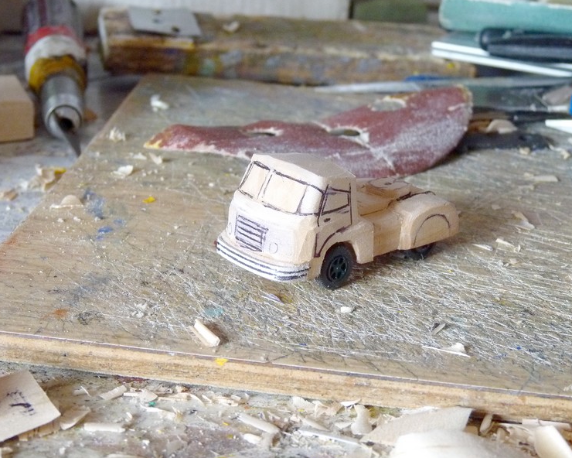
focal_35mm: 96
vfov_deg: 16.0
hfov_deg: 20.0
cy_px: 229
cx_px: 295
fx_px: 1625
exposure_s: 1/30
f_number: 3.4
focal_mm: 16.1
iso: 400
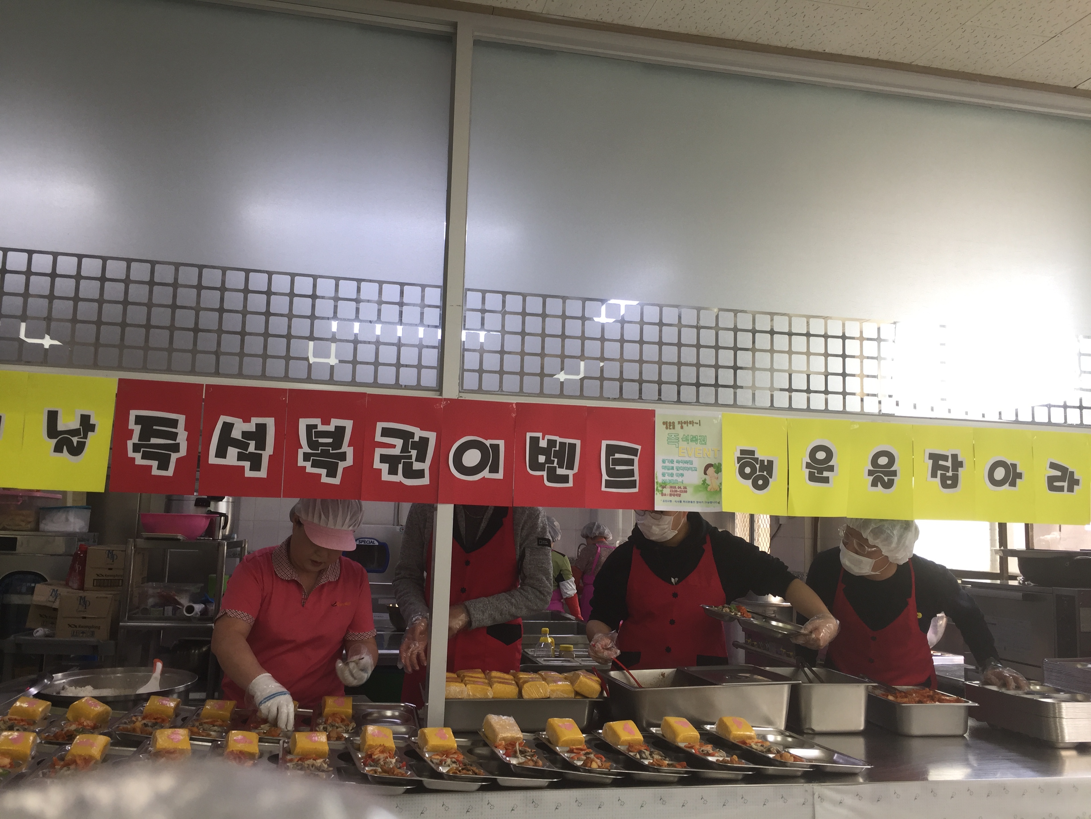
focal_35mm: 29
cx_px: 546
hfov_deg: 61.7
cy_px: 410
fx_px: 914
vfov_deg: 48.2
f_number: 2.2
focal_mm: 4.15
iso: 32
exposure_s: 1/60
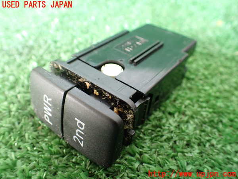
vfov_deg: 46.8
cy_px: 90
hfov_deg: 60.0
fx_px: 206
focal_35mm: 30
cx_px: 119
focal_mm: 5.4
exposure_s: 1/50
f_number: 2.3
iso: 800
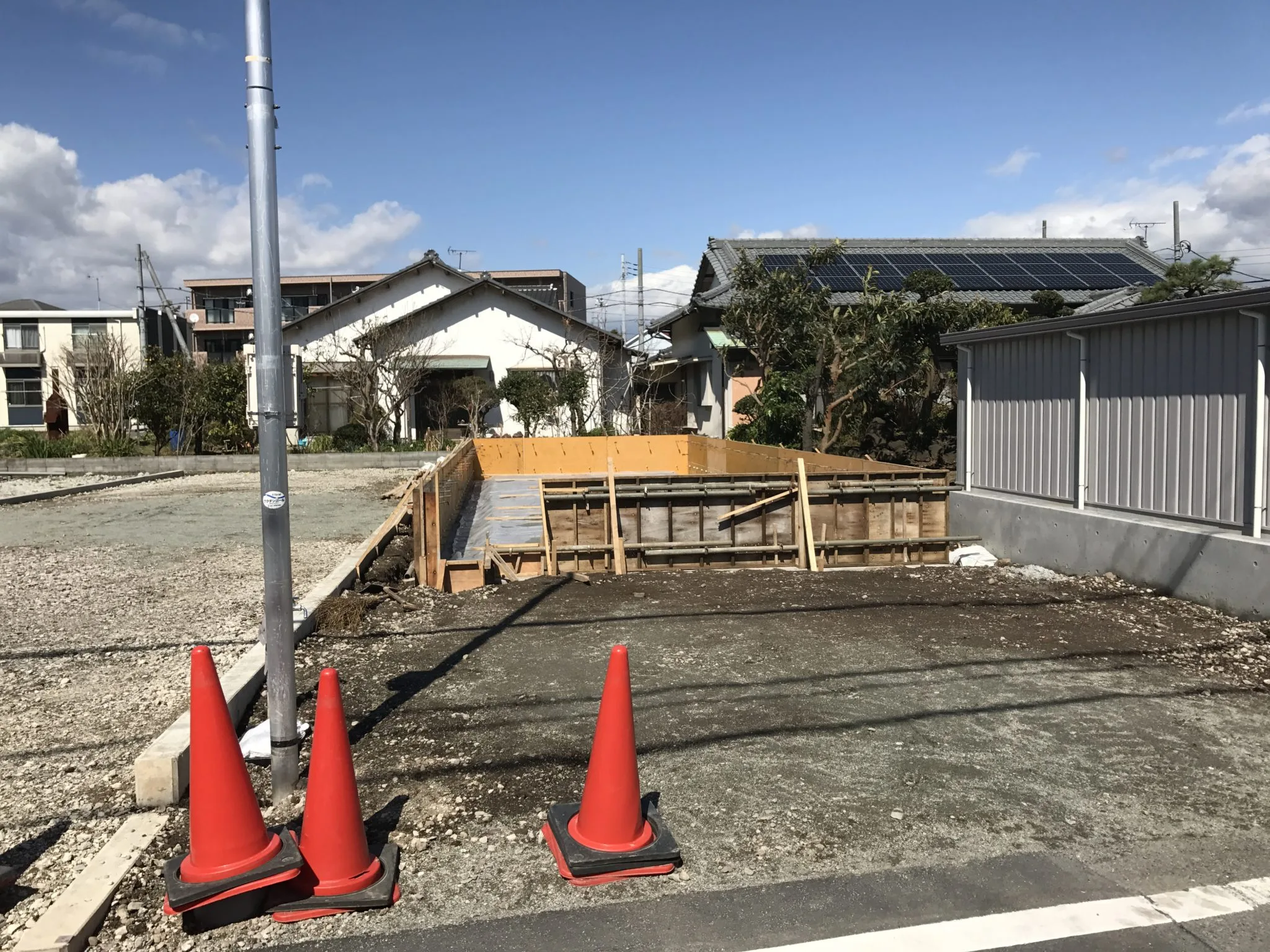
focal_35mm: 28
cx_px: 635
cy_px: 476
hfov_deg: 63.4
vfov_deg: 49.7
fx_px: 1027
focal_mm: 3.99
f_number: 1.8
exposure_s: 1/3425
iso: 20
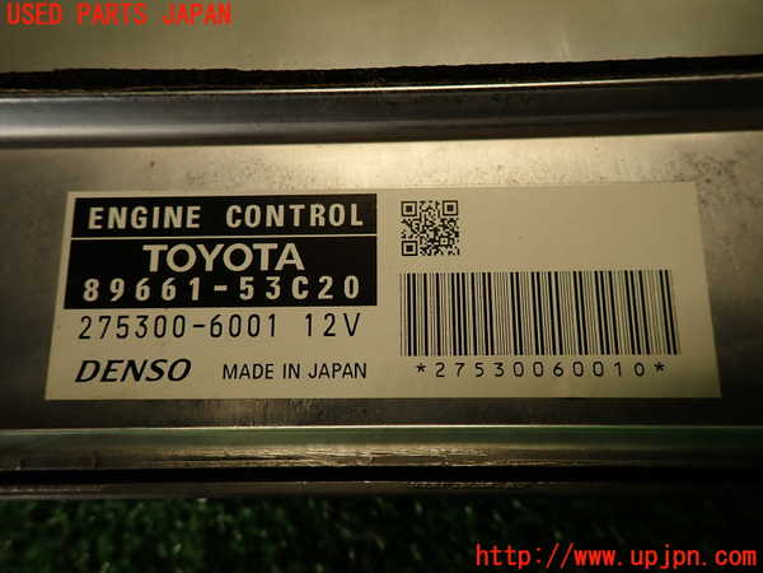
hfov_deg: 69.4
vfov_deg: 54.9
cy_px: 286
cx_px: 382
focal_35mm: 25
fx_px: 551
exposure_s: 1/60
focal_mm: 4.5
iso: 100
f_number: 2
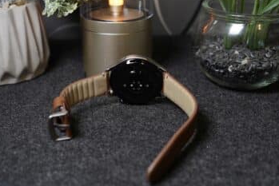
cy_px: 98
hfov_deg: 41.1
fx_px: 372
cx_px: 138
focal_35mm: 48
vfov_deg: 28.1
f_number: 5.6
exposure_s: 1/50
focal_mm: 43
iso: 800
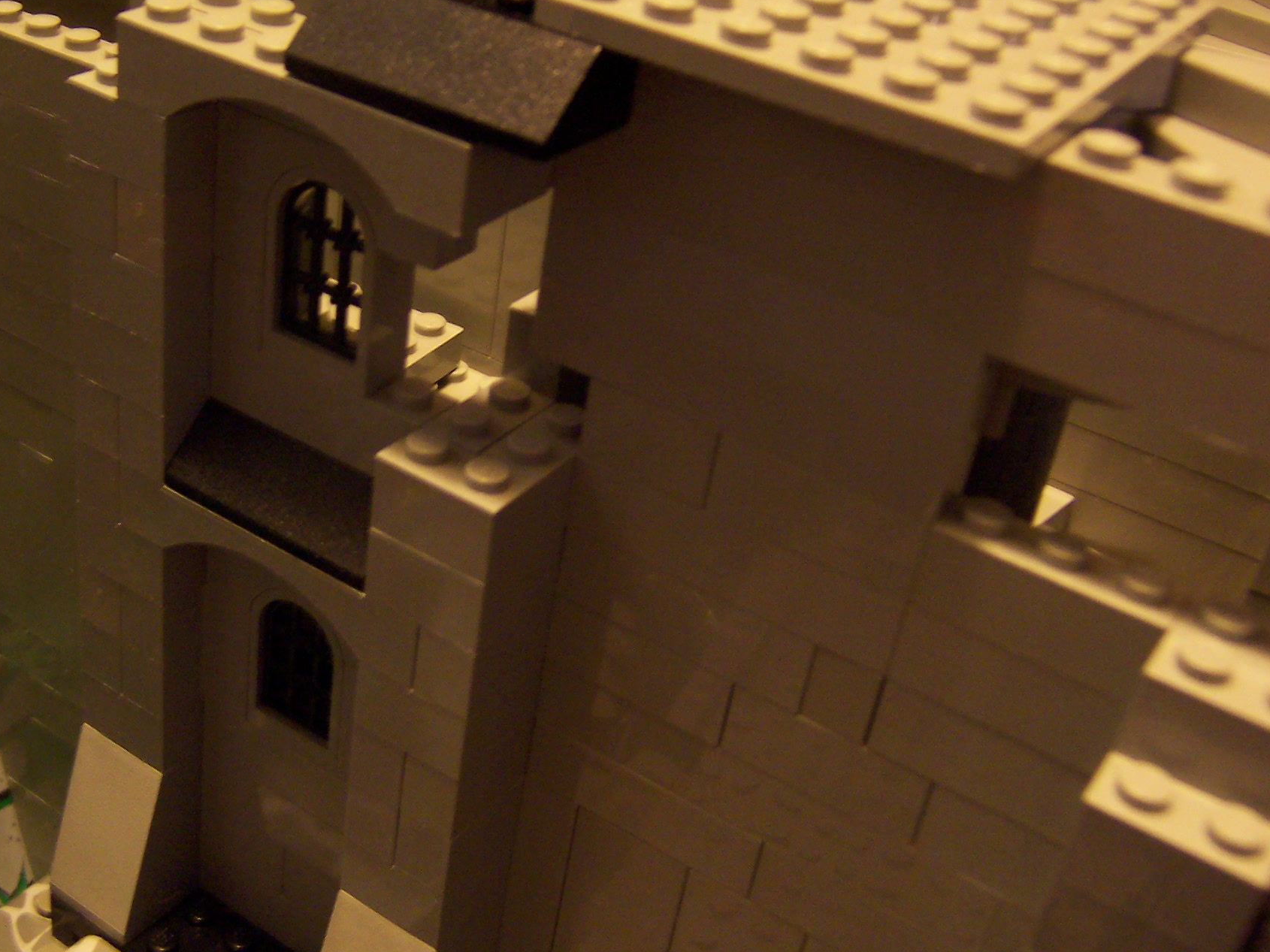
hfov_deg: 41.5
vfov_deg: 32.2
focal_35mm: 45
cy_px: 454
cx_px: 417
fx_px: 1651
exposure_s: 1/8
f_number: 2.8
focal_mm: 5.5
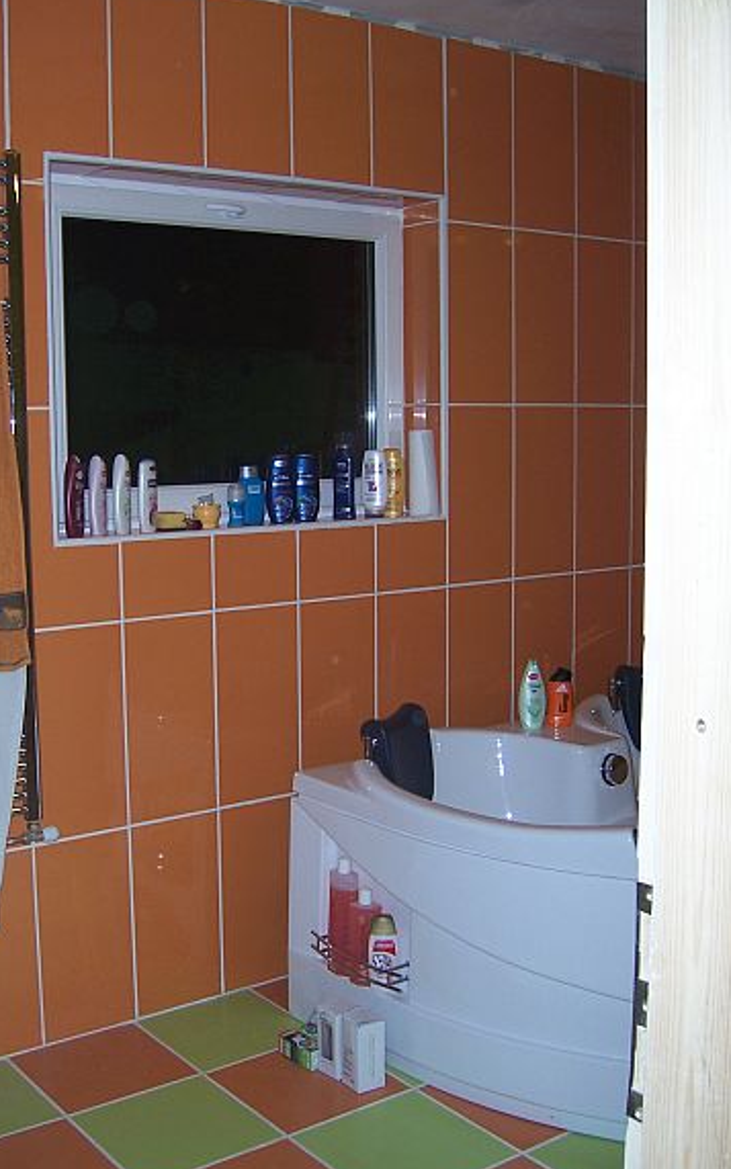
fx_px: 1275
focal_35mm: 40
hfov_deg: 31.9
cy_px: 587
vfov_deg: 49.3
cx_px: 273
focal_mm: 6.2
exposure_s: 1/60
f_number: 2.8
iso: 80
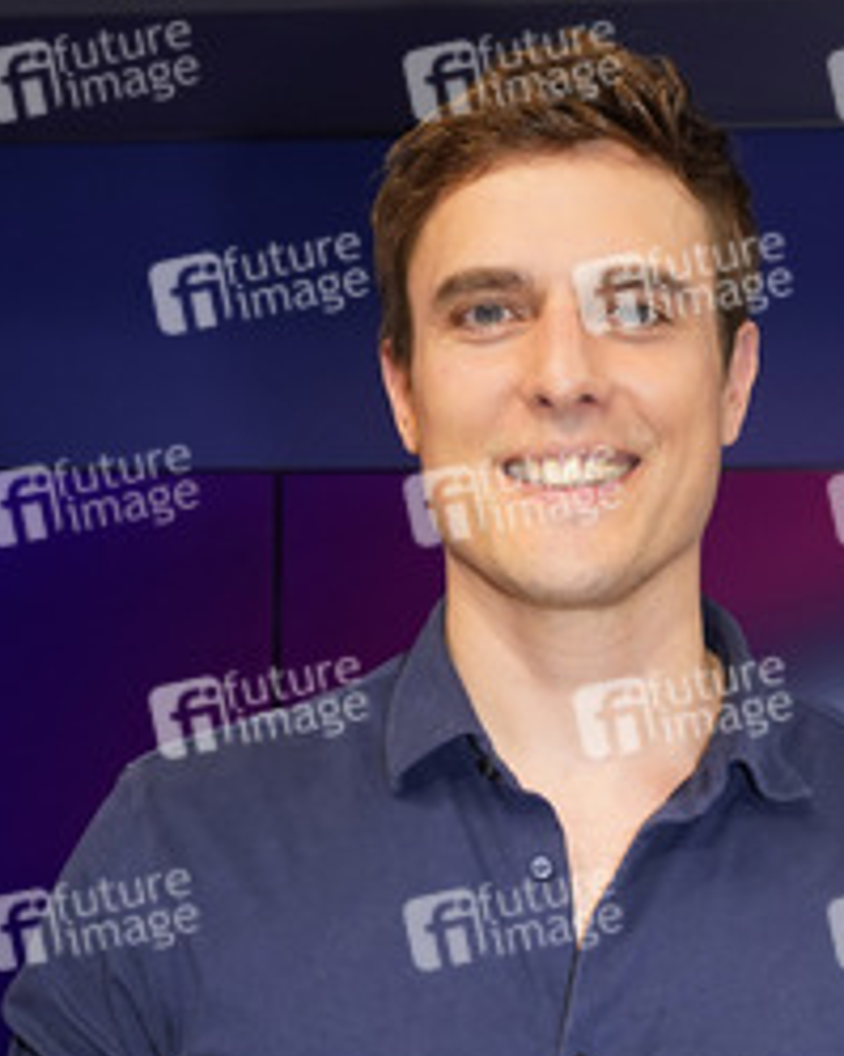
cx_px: 570
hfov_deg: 29.4
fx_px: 1593
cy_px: 602
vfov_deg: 36.6
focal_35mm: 51
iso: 2000
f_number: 5.6
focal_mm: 30
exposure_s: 1/160
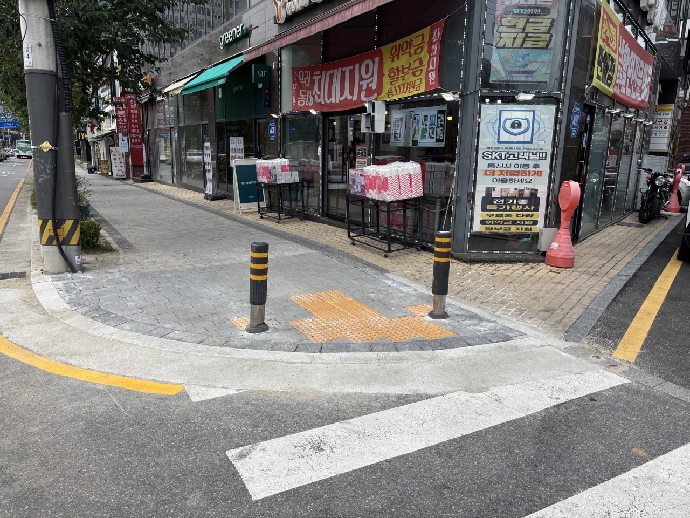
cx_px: 345
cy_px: 259
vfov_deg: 53.1
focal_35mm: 26
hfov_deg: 67.3
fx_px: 518
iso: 50
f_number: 1.6
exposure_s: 1/2062
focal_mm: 5.96
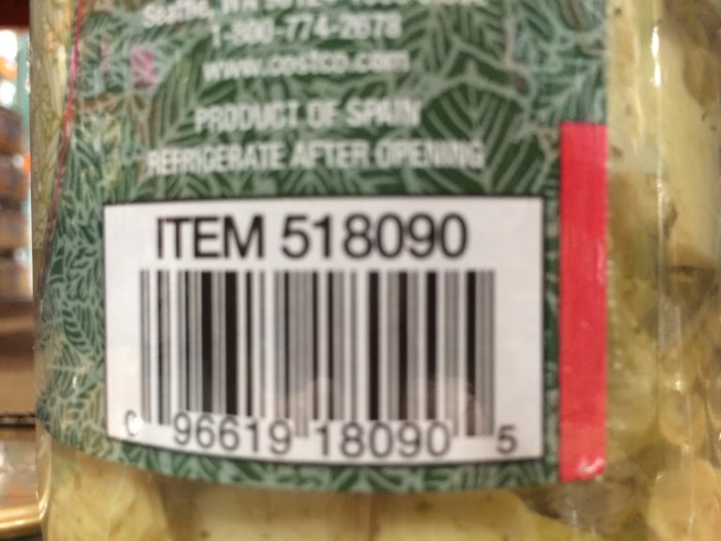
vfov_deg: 48.2
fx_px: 604
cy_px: 270
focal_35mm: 29
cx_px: 360
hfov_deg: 61.7
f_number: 2.2
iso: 200
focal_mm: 4.15
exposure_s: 1/30
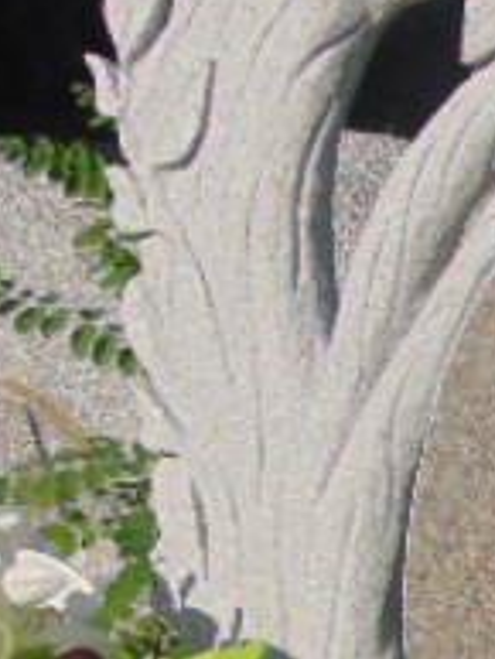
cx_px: 901
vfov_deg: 22.9
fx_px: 1581
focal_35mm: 83
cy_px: 608
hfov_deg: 15.3
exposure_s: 1/320
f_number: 7.7
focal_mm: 4.5
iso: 80
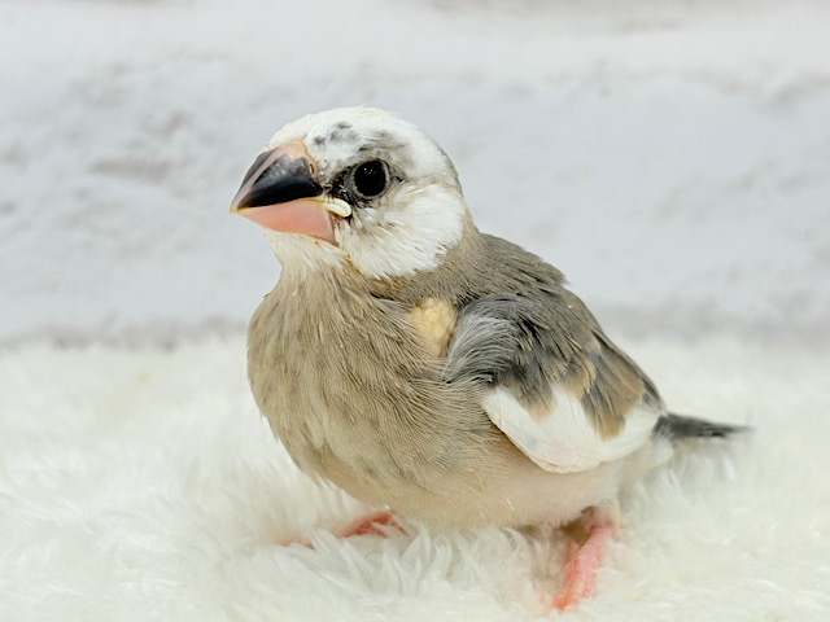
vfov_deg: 28.0
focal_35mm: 52
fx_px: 1247
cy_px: 311
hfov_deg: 36.8
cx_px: 415
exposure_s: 1/50
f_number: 1.6
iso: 32
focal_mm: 5.96
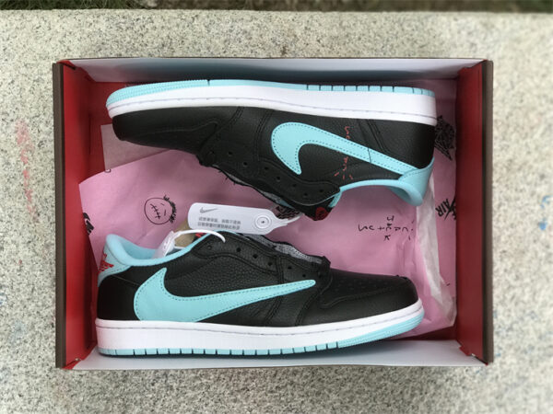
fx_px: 911
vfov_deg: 25.7
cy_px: 207
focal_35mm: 57
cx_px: 276
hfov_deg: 33.8
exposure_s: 1/50
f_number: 2.8
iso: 50
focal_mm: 6.6
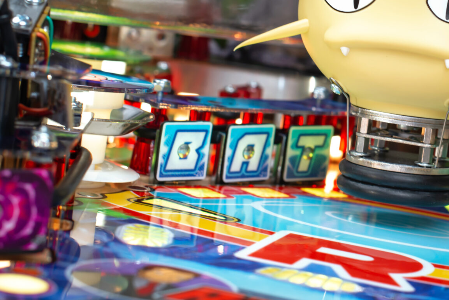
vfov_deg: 12.3
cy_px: 66
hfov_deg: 18.2
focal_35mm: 111
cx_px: 393
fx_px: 1385
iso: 320
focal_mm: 50
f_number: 6.3
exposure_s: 1/80
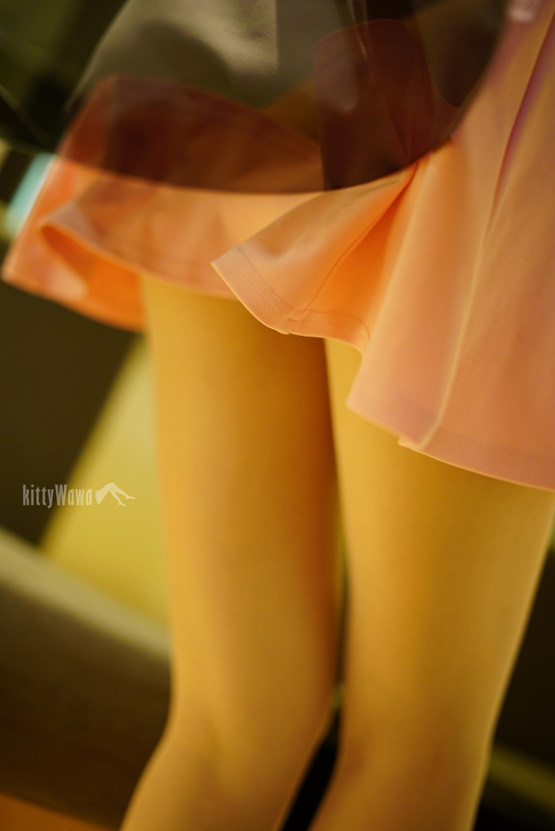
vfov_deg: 39.6
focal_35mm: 50
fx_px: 1155
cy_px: 416
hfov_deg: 27.0
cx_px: 278
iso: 800
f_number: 1.8
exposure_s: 1/60
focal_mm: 50
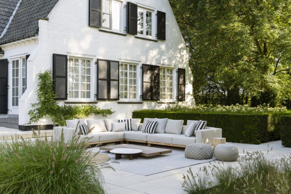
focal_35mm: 44
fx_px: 356
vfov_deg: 30.6
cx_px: 146
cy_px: 97
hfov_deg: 44.5
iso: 100
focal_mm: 44
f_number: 8
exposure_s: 1/40
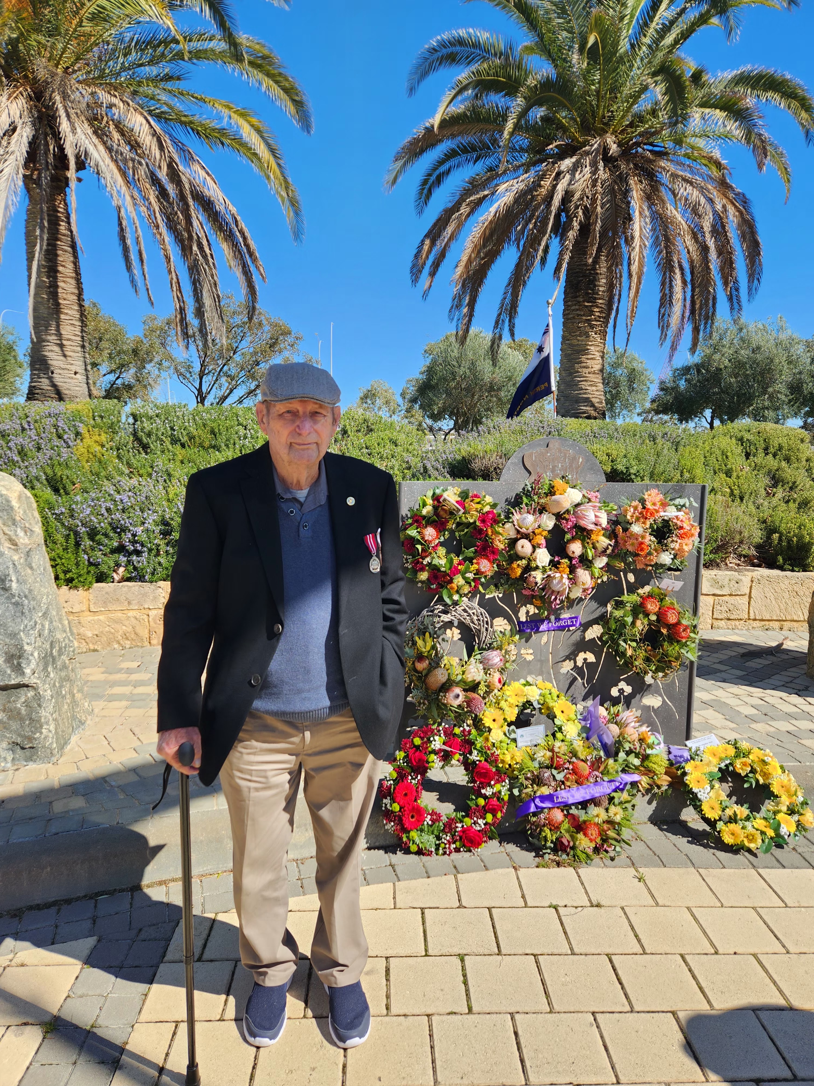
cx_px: 407
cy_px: 543
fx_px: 721
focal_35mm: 23
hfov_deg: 58.9
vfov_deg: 73.9
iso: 20
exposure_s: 1/970
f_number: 1.8
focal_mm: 5.4
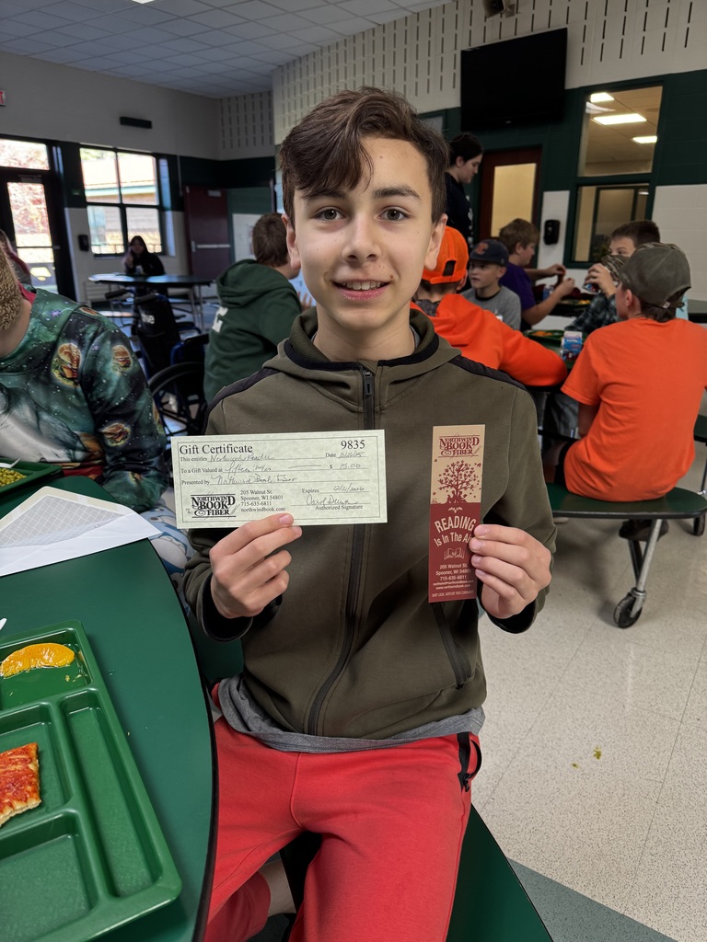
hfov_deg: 56.8
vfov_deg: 71.6
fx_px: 654
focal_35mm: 24
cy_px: 471
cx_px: 354
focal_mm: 6.76
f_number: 1.78
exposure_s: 1/120
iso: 160
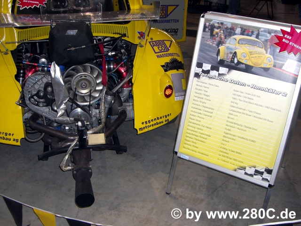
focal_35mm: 38
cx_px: 150
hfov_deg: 49.0
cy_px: 113
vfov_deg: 37.7
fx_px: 330
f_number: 2.7
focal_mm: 6.2
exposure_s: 1/60
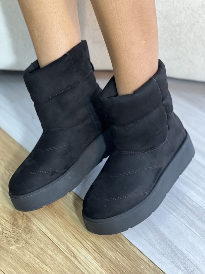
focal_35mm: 77
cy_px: 137
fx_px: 608
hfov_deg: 19.1
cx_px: 102
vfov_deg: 25.3
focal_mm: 9
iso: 250
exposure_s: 1/40
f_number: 2.8
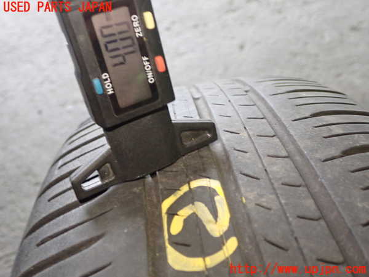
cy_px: 138
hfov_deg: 49.0
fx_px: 405
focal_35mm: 38
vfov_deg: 37.7
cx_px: 184
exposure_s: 1/40
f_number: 2.7
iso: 500
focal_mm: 6.83
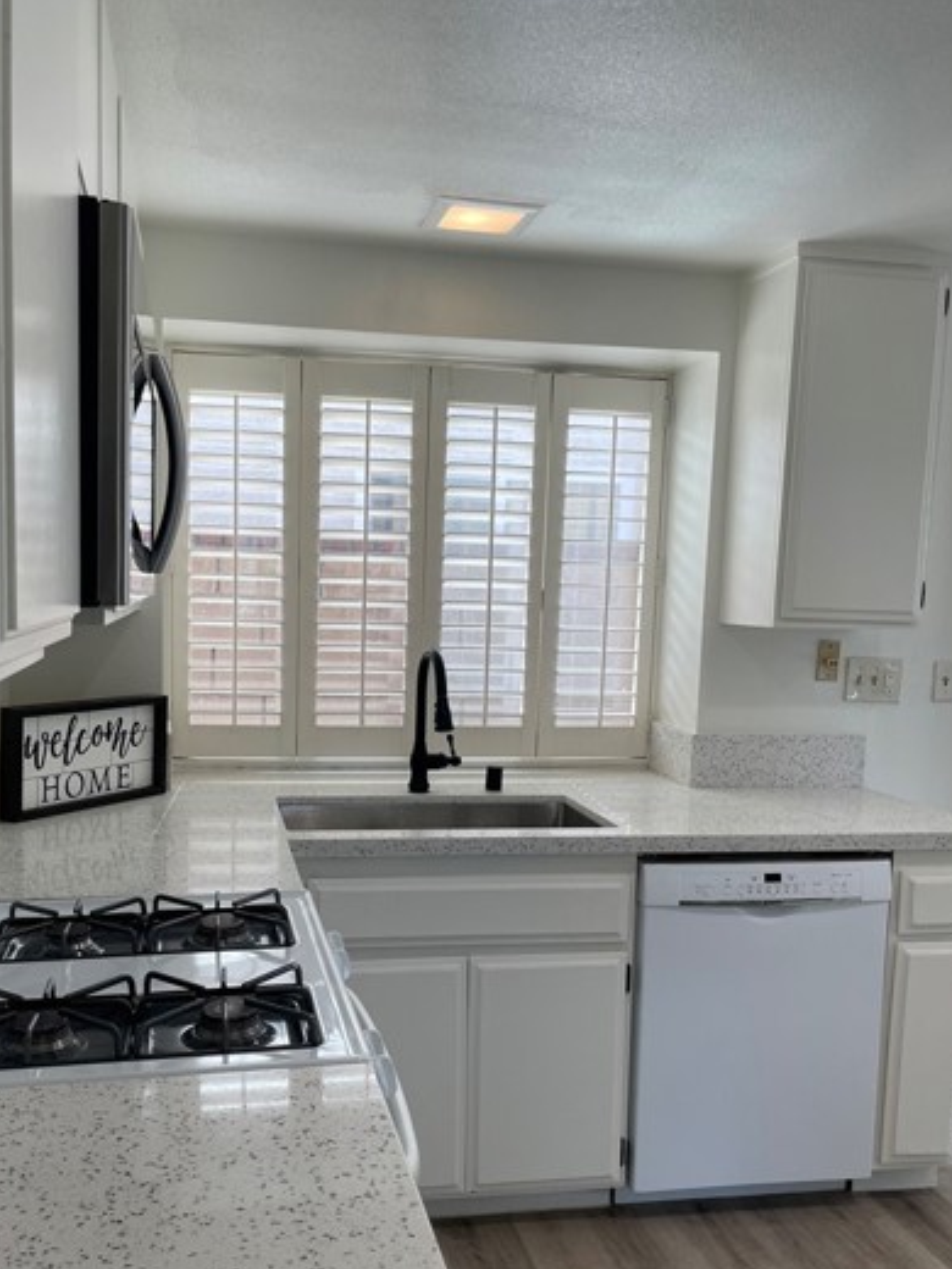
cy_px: 735
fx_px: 1173
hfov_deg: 44.0
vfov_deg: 56.5
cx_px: 403
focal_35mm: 32
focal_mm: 4.2
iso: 32
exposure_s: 1/126
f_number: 1.6
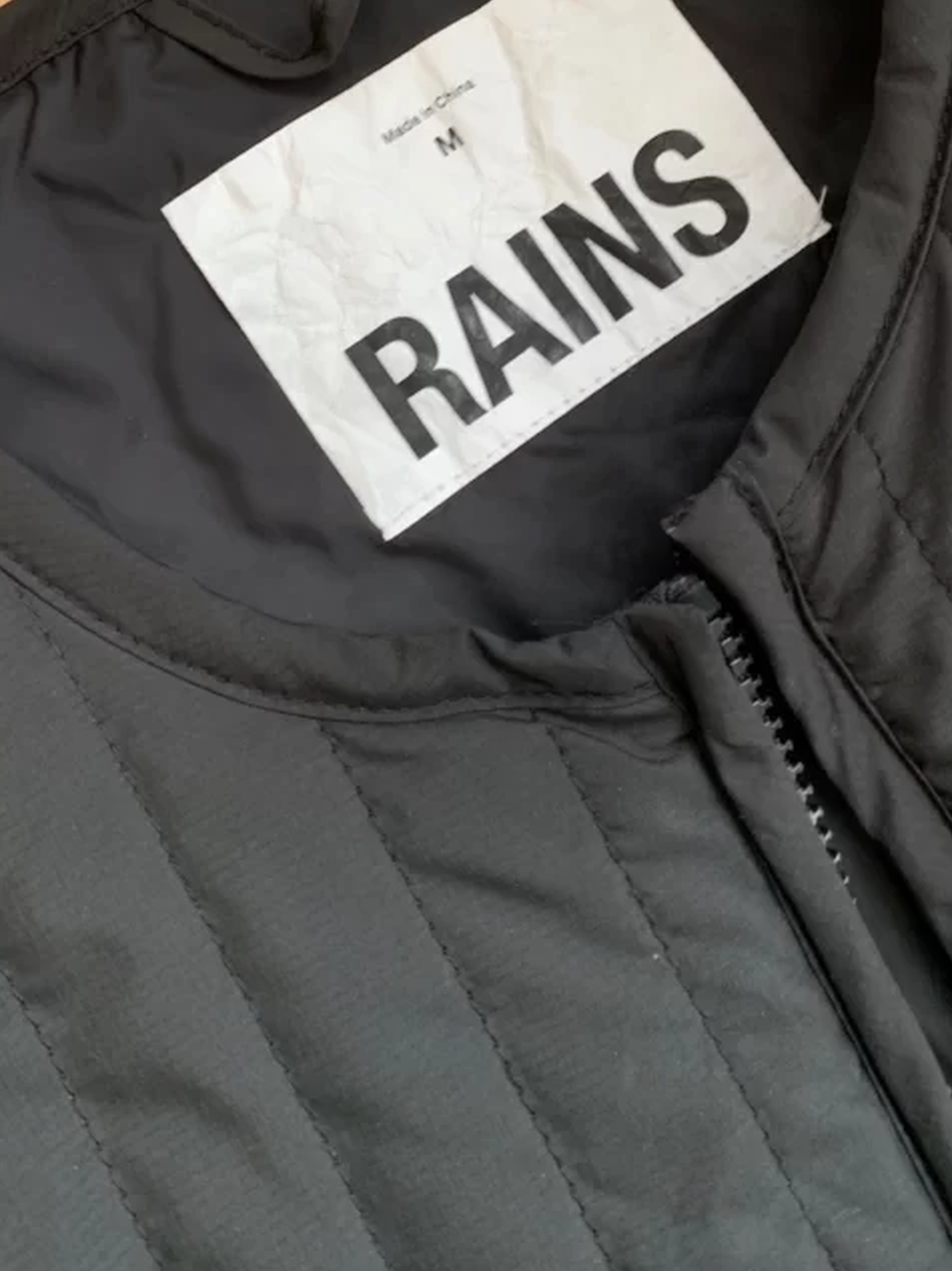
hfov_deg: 34.3
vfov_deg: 43.0
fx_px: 1541
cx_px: 457
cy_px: 273
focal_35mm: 42
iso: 64
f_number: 1.8
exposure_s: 1/50
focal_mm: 4.25
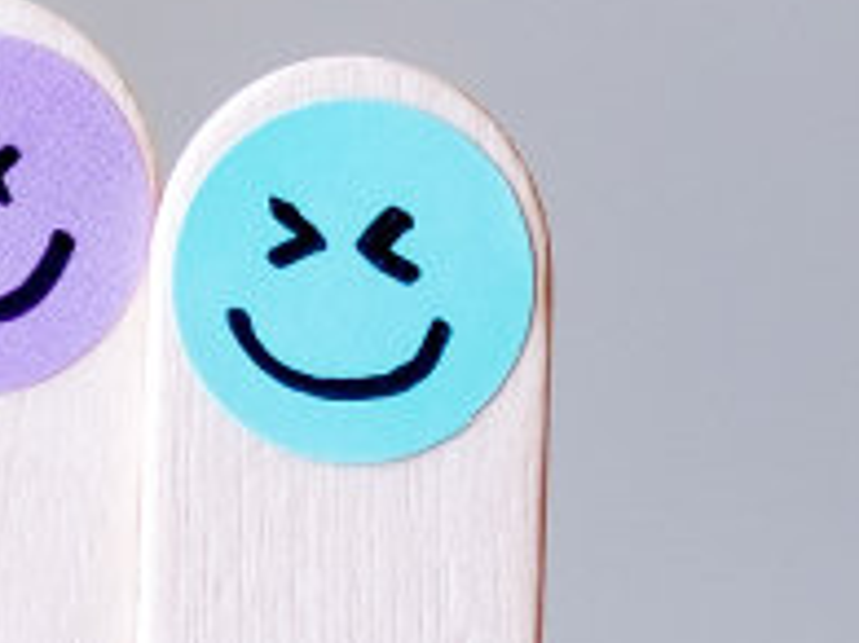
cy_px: -429
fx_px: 16418
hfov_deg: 3.0
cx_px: 278
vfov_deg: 2.2
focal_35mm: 662
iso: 200
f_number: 1.2
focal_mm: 56
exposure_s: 1/300
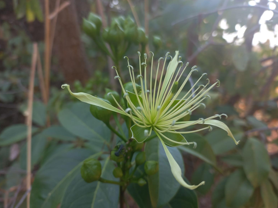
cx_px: 140
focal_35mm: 26
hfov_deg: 67.3
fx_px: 209
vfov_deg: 53.0
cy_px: 108
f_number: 1.8
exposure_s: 1/120
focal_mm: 4.6
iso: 32
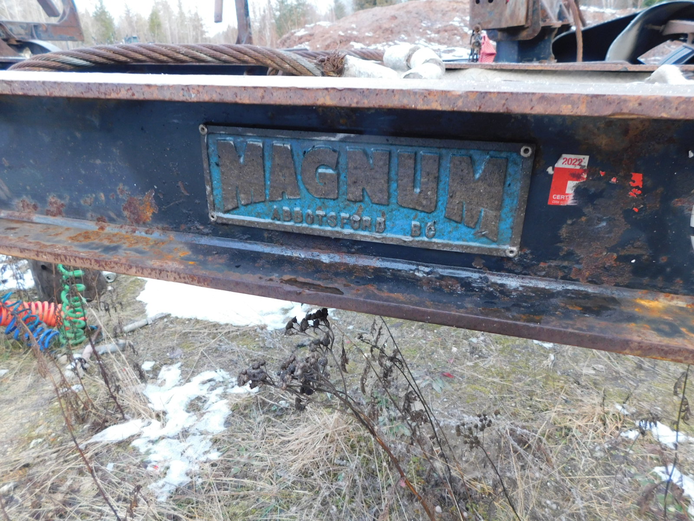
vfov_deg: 58.9
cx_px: 347
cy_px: 260
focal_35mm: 23
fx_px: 461
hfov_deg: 73.9
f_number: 3
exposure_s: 1/30
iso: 140
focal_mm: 4
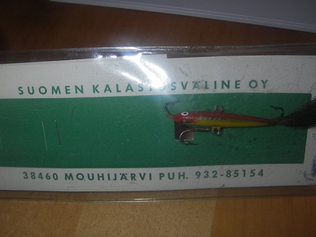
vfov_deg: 37.7
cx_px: 158
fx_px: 347
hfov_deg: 49.0
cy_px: 118
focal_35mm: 38
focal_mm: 6.3
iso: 50
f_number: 6.6
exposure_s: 1/30
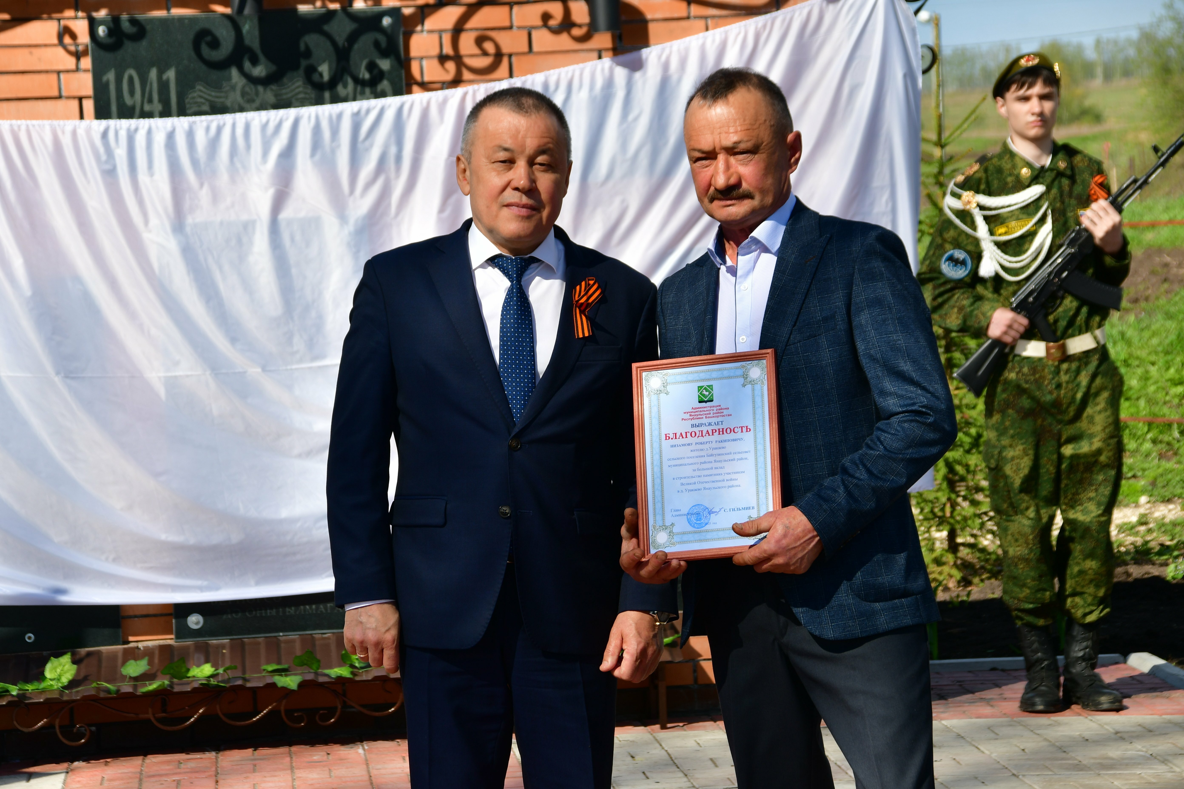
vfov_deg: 10.6
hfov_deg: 15.9
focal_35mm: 129
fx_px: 4242
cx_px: 592
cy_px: 394
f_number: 8
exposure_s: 1/250
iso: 100
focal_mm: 86
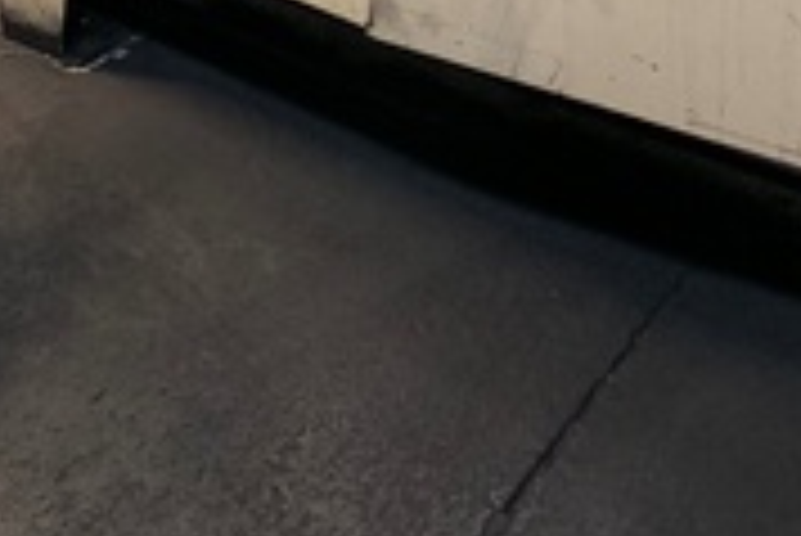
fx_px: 1626
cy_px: -527
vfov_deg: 15.2
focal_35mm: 73
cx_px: 508
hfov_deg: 27.6
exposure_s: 1/60
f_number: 1.8
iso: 250
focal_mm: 4.25
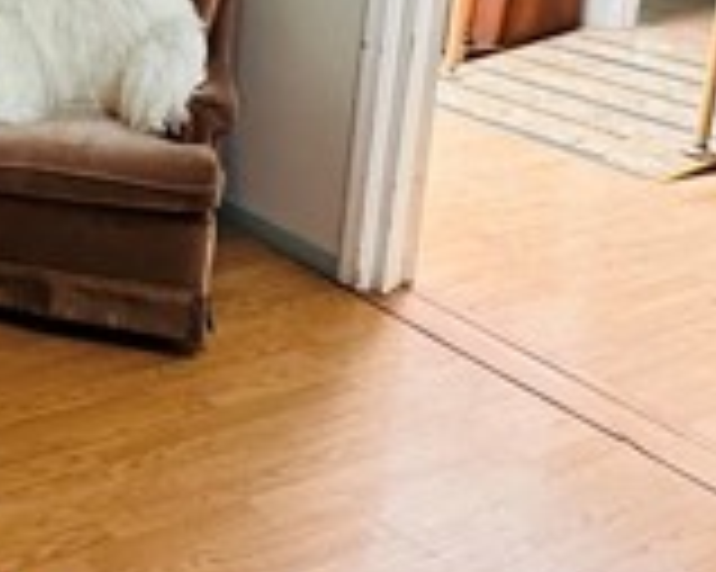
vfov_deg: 26.1
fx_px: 1165
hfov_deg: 29.4
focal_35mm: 55
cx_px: -144
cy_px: -9
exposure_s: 1/60
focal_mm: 2.22
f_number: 2.2
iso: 640
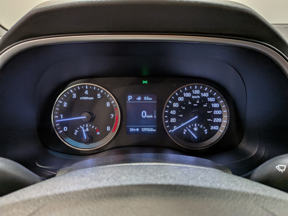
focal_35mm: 24
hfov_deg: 71.6
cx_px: 144
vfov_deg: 56.8
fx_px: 200
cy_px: 108
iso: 31
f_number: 1.7
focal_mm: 4.53
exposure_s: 1/85.4
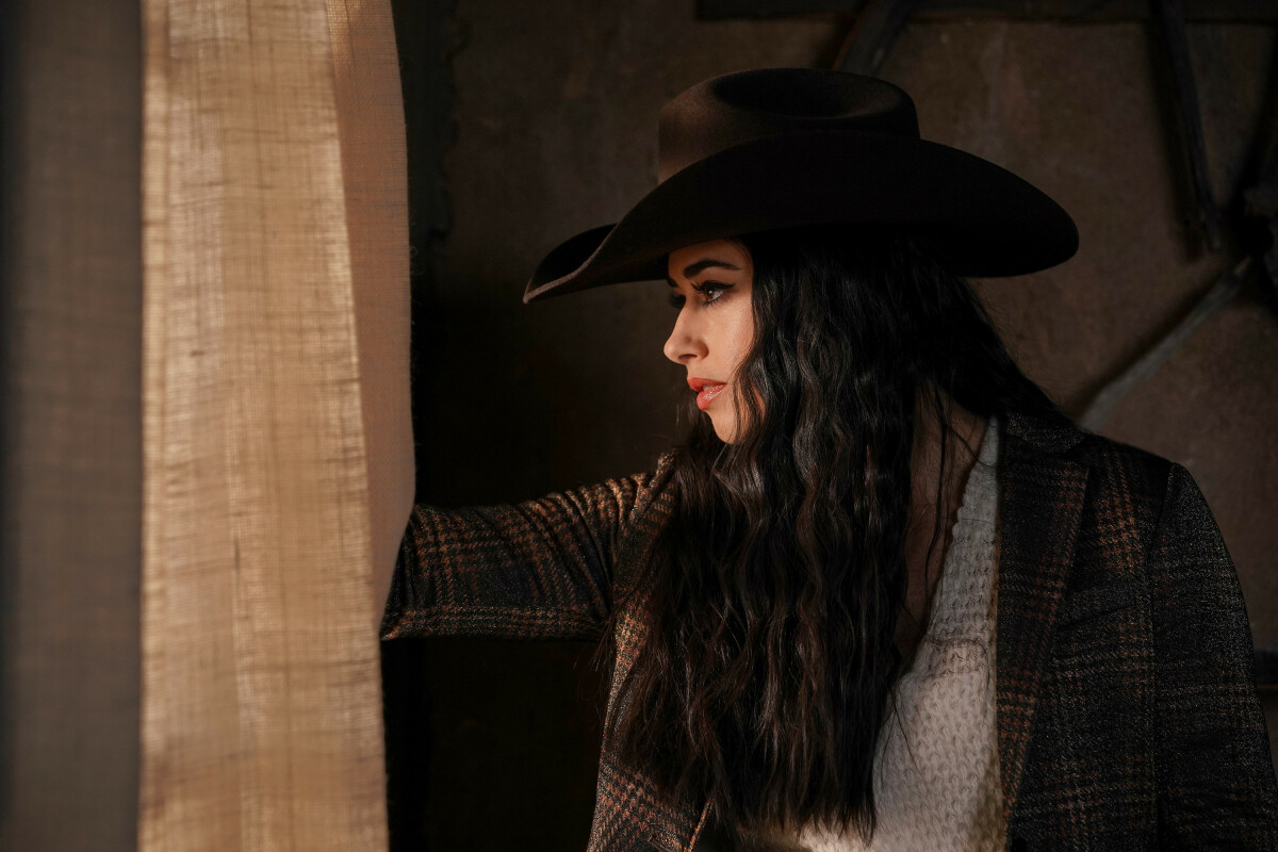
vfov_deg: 11.4
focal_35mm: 120
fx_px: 4260
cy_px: 426
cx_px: 639
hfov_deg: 17.1
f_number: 4
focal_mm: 120
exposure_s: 1/1000
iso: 1000
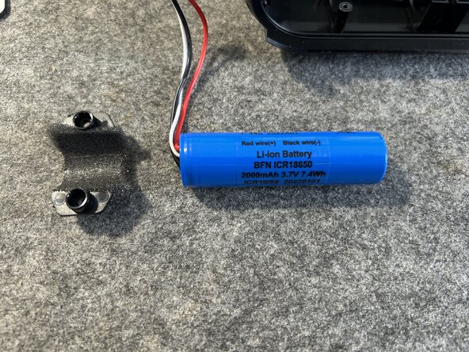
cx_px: 234
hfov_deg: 67.3
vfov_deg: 53.1
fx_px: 352
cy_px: 176
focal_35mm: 26
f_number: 1.5
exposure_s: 1/50
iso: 80
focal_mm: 5.7
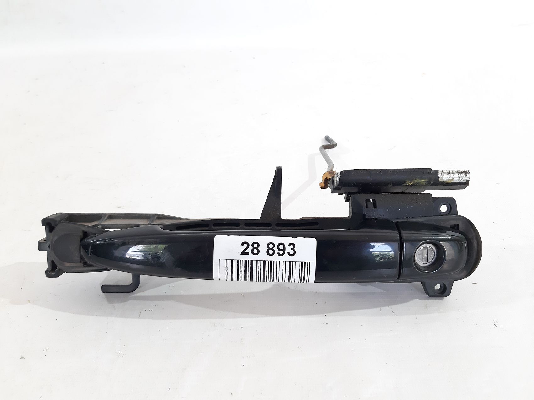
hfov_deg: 65.3
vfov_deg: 51.3
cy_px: 200
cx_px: 267
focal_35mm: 27
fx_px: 416
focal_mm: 3.93
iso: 160
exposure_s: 1/50
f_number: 1.7
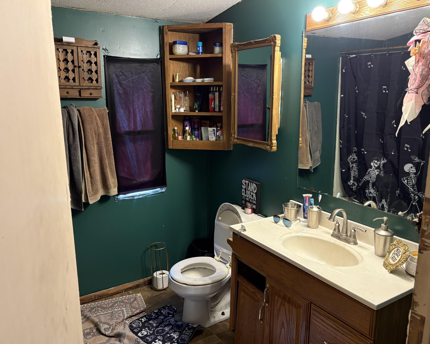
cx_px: 223
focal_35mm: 28
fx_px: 356
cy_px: 175
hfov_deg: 62.2
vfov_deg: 51.5
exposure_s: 1/60
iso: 250
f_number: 1.6
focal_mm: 5.96
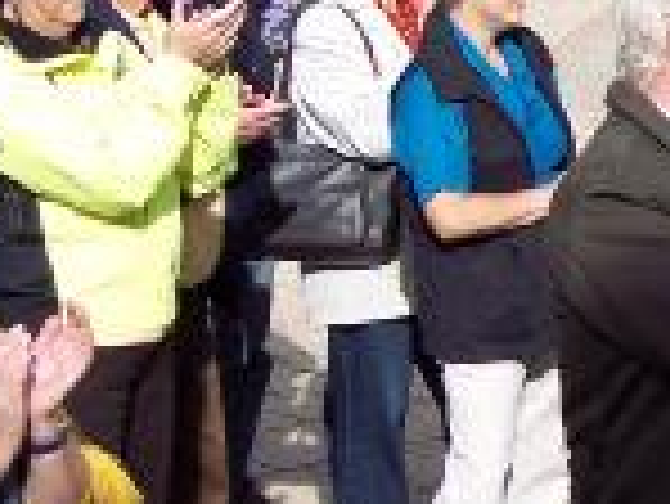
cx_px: 917
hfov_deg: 11.0
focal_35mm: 174
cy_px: 191
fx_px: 3371
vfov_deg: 8.5
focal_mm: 10.7
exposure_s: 1/500
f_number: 4
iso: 100
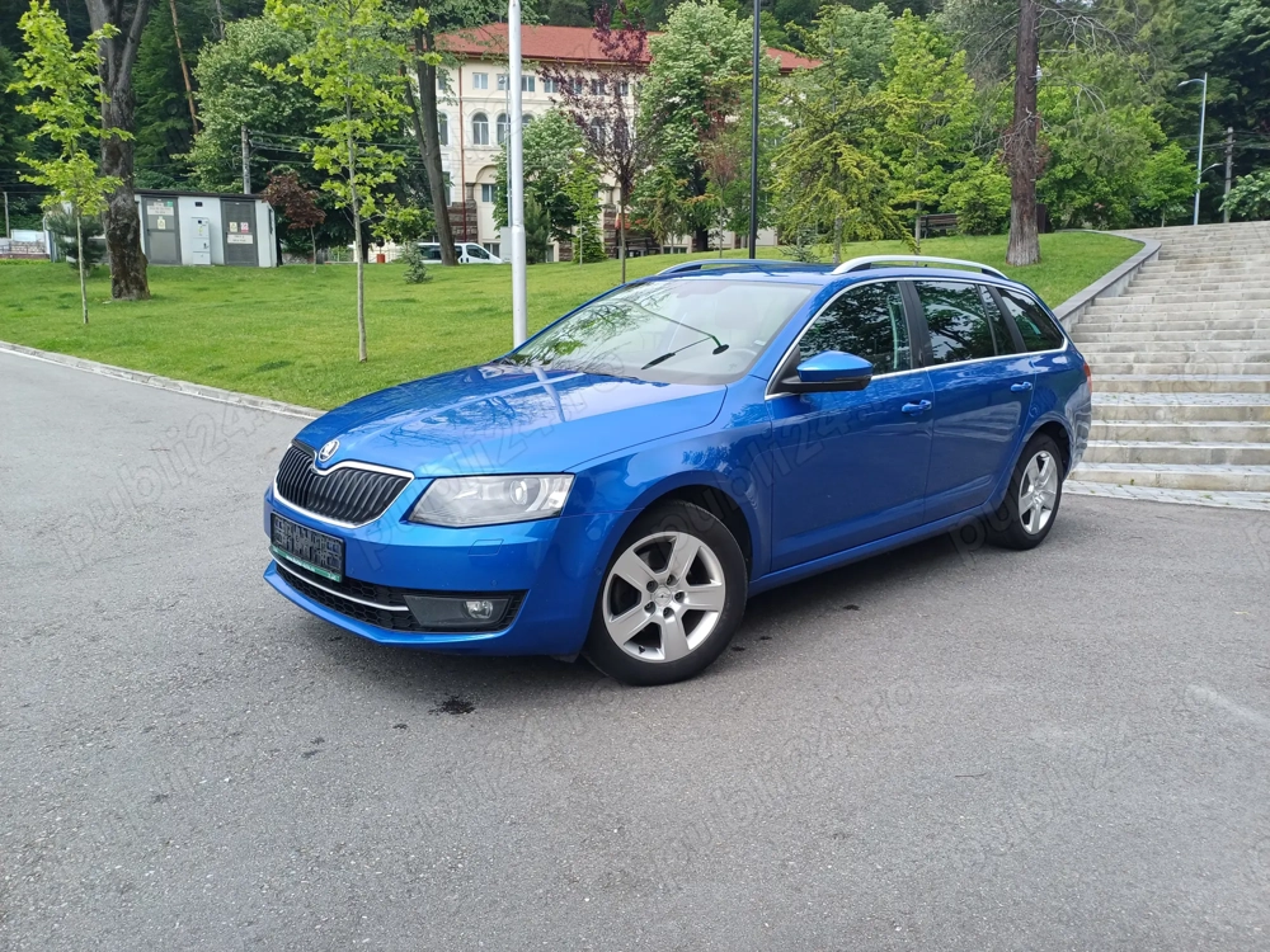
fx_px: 917
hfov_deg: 69.4
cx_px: 635
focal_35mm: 25
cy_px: 476
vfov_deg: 54.9
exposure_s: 1/498
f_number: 1.8
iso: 50
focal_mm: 4.65
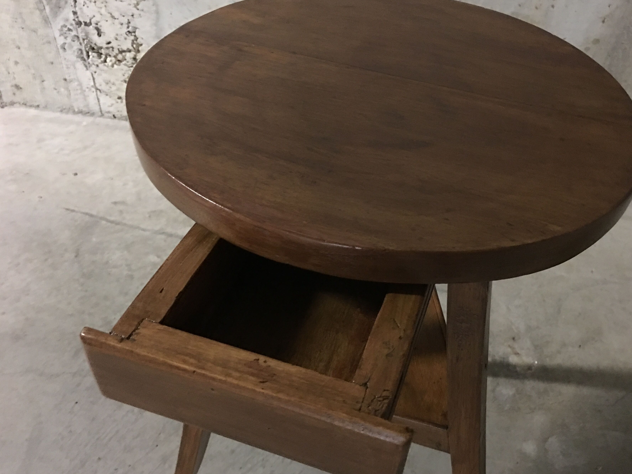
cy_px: 240
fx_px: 602
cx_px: 359
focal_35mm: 33
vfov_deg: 42.9
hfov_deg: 55.2
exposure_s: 1/4
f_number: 2.2
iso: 125
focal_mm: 4.15
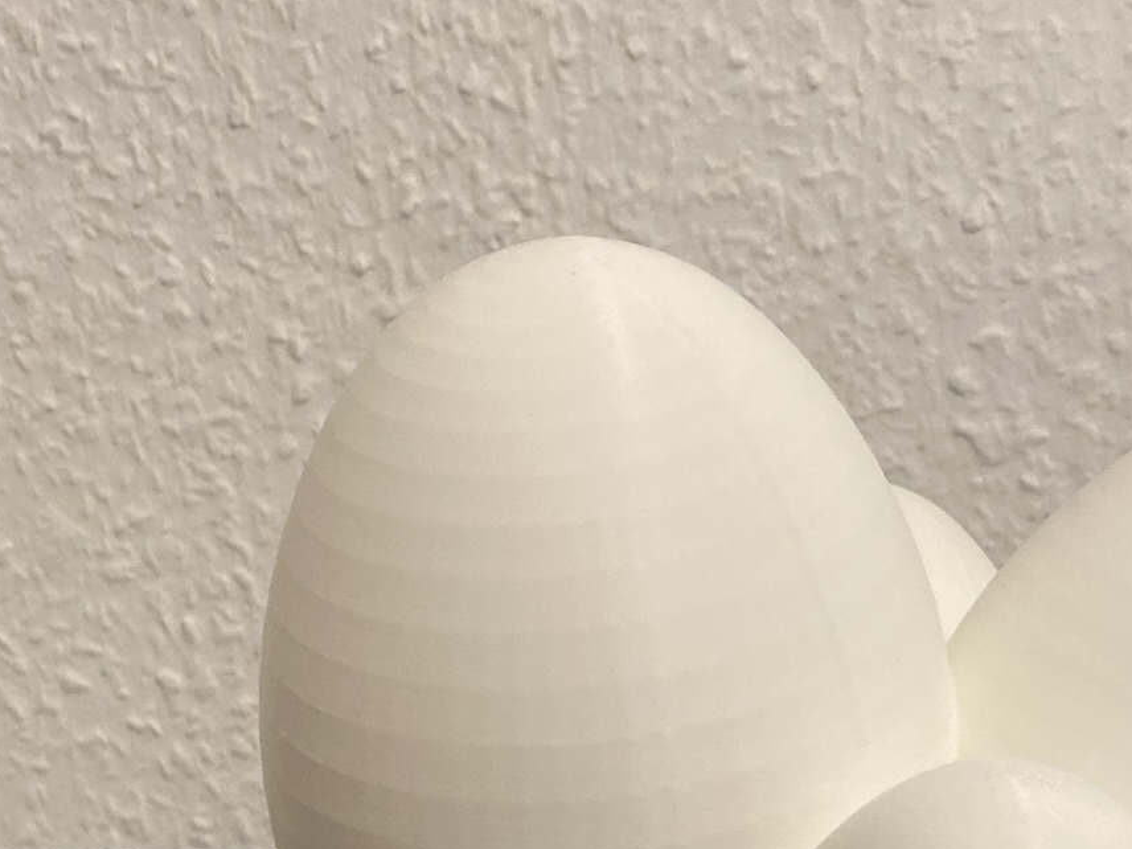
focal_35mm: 67
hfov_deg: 28.9
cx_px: 649
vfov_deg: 21.3
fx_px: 2191
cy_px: 813
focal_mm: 3.99
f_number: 1.8
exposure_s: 1/59
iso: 250
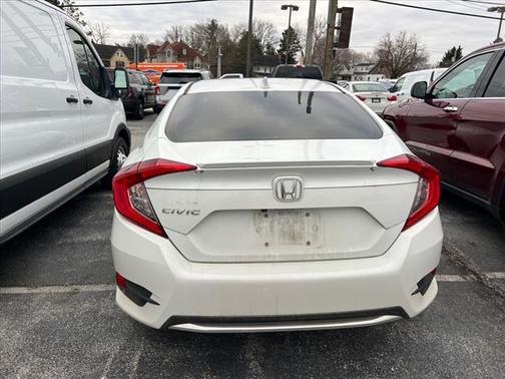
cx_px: 252
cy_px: 190
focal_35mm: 26
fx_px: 379
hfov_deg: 67.3
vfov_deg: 53.1
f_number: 1.5
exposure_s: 1/614
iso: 50
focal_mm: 5.7
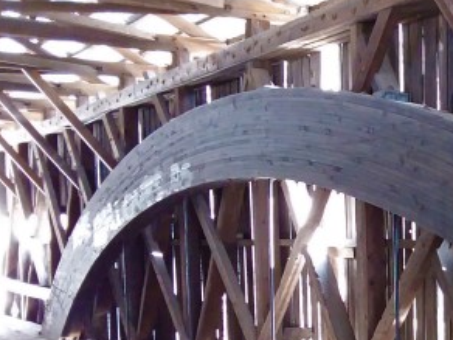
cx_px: 591
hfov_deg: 23.3
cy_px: 354
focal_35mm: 74
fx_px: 968
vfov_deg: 19.2
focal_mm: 2.91
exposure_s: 1/17
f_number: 1.9
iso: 200
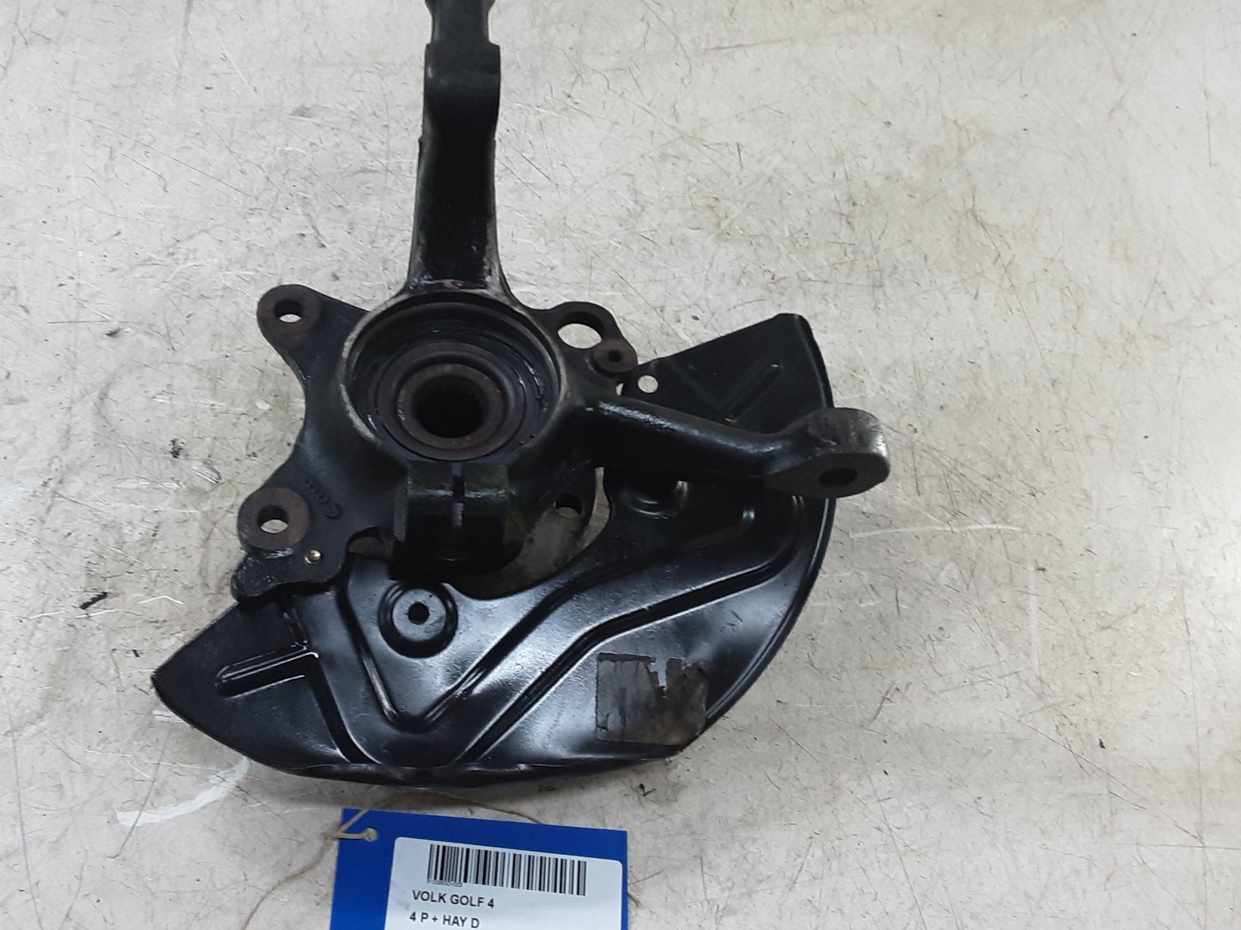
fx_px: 1362
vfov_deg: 37.7
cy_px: 451
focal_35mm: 38
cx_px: 424
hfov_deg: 48.2
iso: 100
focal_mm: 2.91
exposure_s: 1/50
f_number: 1.9
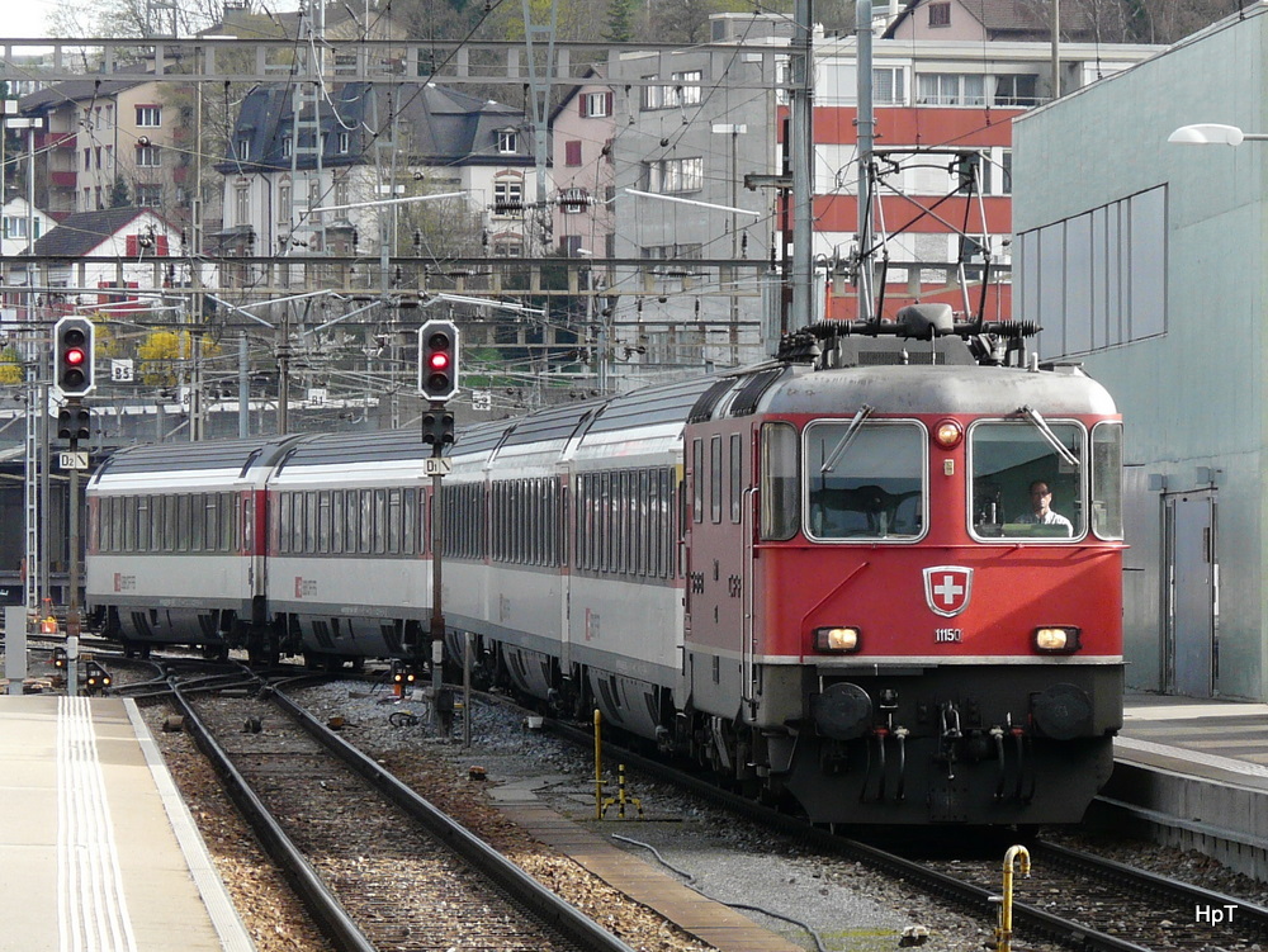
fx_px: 7403
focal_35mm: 202
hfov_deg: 9.8
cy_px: 476
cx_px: 634
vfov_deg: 7.4
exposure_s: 1/250
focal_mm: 33.2
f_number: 4.5
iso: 100
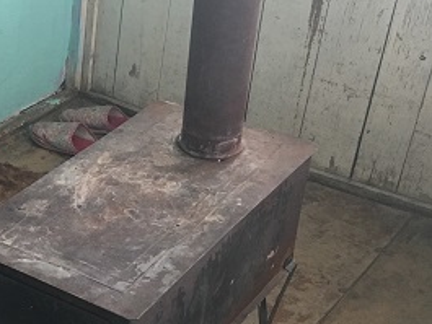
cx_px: -20
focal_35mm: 70
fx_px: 874
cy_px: 207
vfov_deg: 21.0
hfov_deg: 26.0
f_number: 2.2
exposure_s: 1/33
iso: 160
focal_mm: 4.15
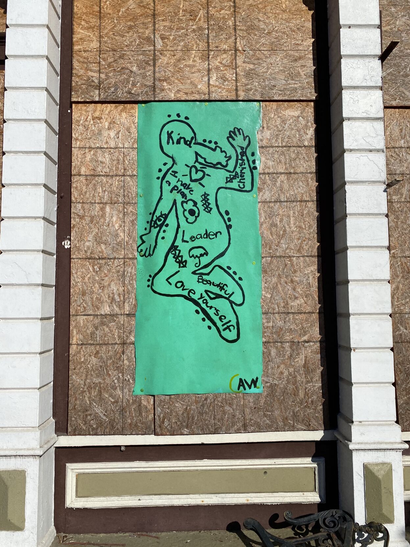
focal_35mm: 26
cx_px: 205
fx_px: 411
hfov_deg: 53.1
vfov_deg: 67.3
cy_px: 274
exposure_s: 1/7194
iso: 32
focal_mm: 4.25
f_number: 1.8
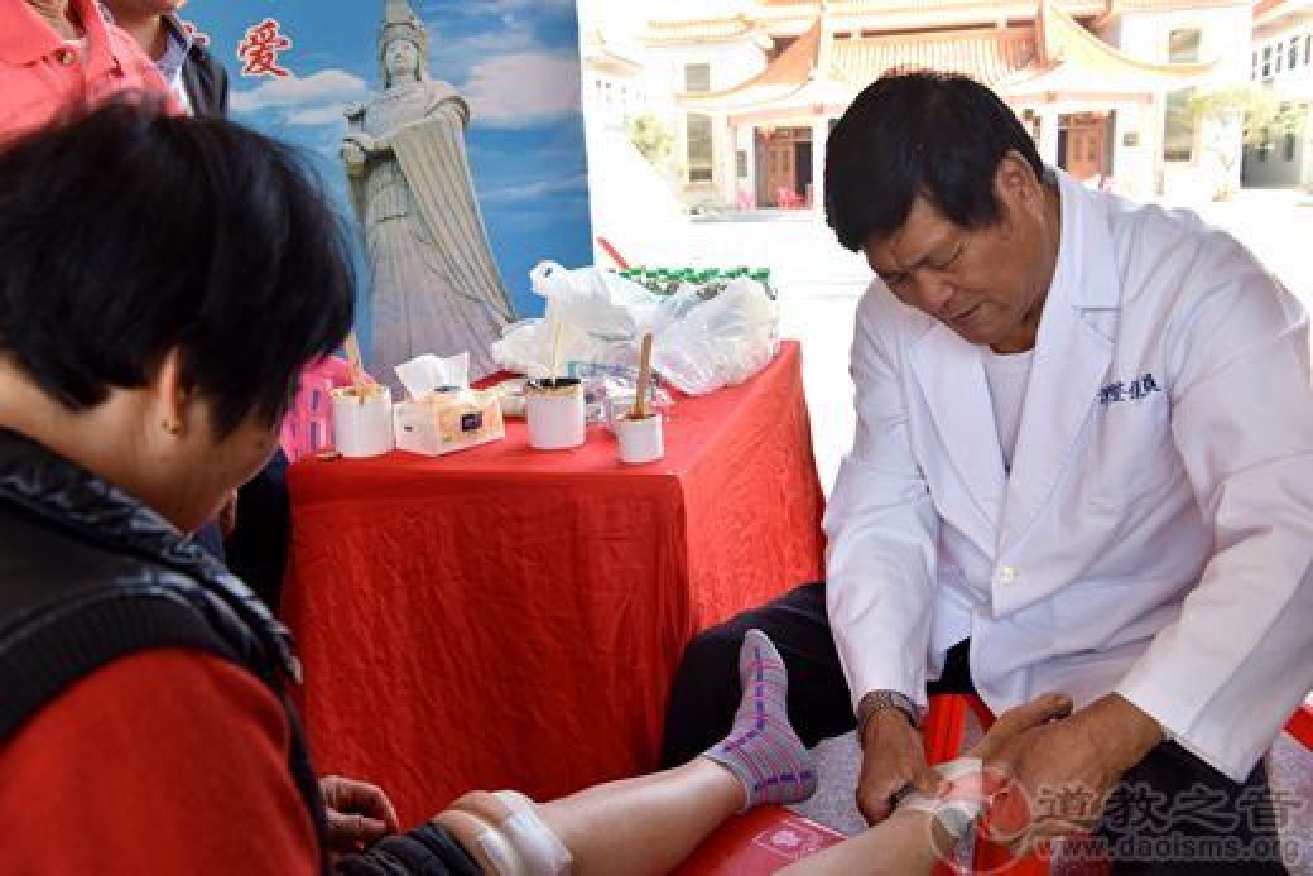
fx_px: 1094
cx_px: 656
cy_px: 438
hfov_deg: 61.9
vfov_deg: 43.6
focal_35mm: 30
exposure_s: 1/100
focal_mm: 30
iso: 250
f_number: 6.3
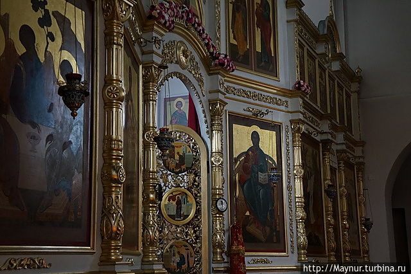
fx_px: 650
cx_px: 206
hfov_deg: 35.1
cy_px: 137
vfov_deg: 23.8
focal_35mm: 57
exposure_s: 1/60
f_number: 4.5
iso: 1600
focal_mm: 38
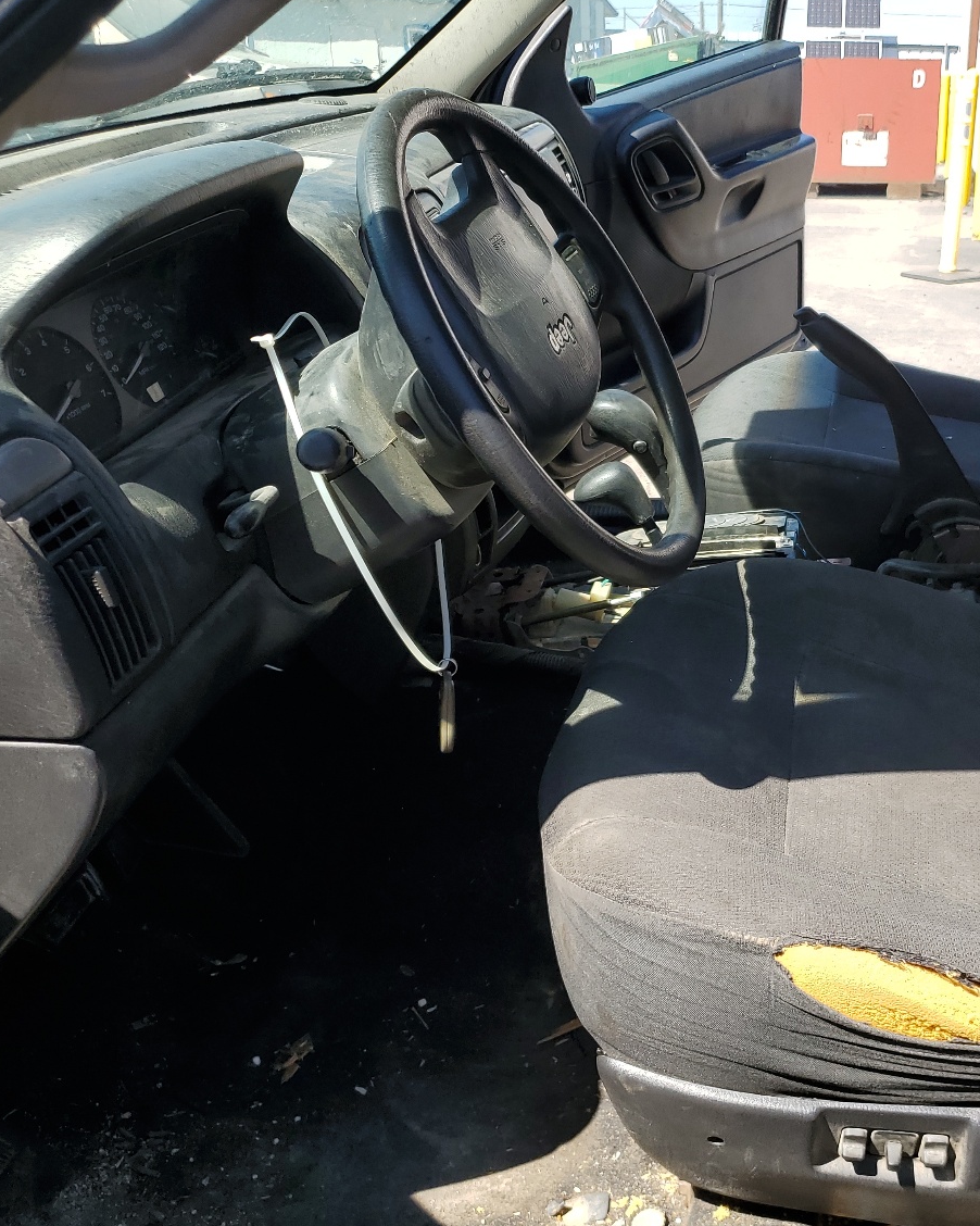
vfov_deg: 50.3
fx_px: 1306
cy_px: 591
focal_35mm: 36
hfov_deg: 39.8
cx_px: 754
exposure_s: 1/1111
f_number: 1.5
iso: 50
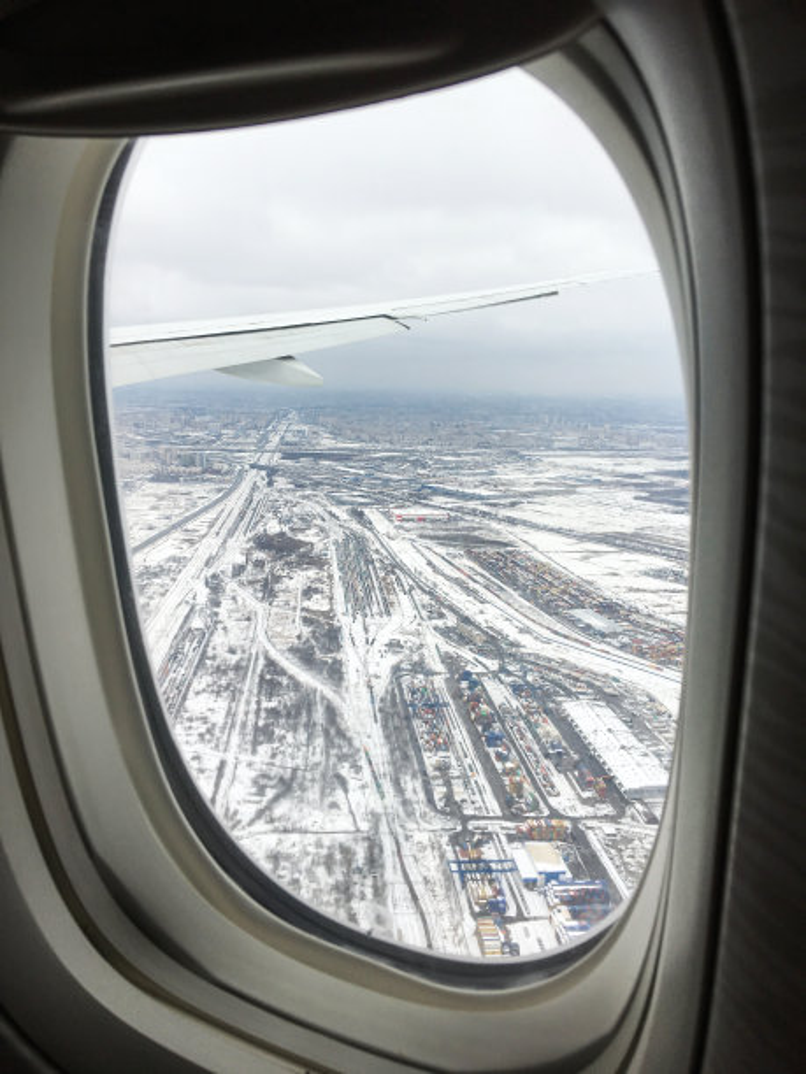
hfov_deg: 48.2
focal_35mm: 29
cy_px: 537
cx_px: 403
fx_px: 900
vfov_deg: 61.7
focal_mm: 4.15
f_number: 2.2
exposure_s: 1/1282
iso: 25
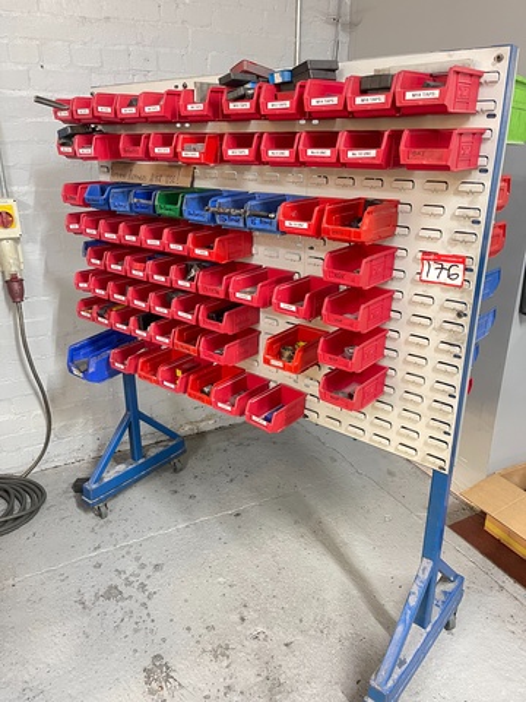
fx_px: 527
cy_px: 351
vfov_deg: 67.3
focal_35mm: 26
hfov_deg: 53.1
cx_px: 263
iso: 500
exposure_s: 1/25
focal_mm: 5.1
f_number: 1.6
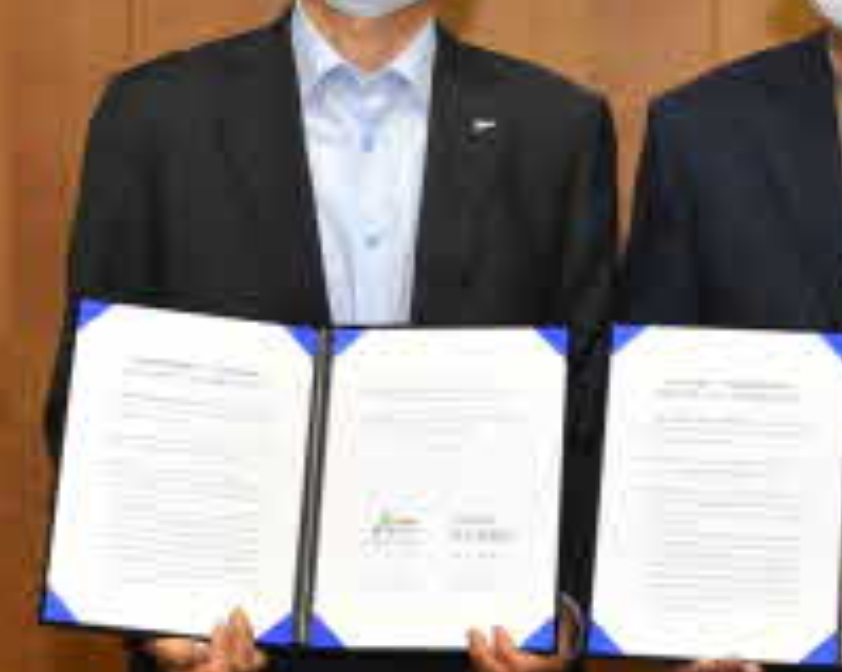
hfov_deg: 19.3
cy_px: 568
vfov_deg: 15.6
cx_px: 698
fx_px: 2441
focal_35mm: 98
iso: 1000
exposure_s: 1/100
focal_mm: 26
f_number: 7.1
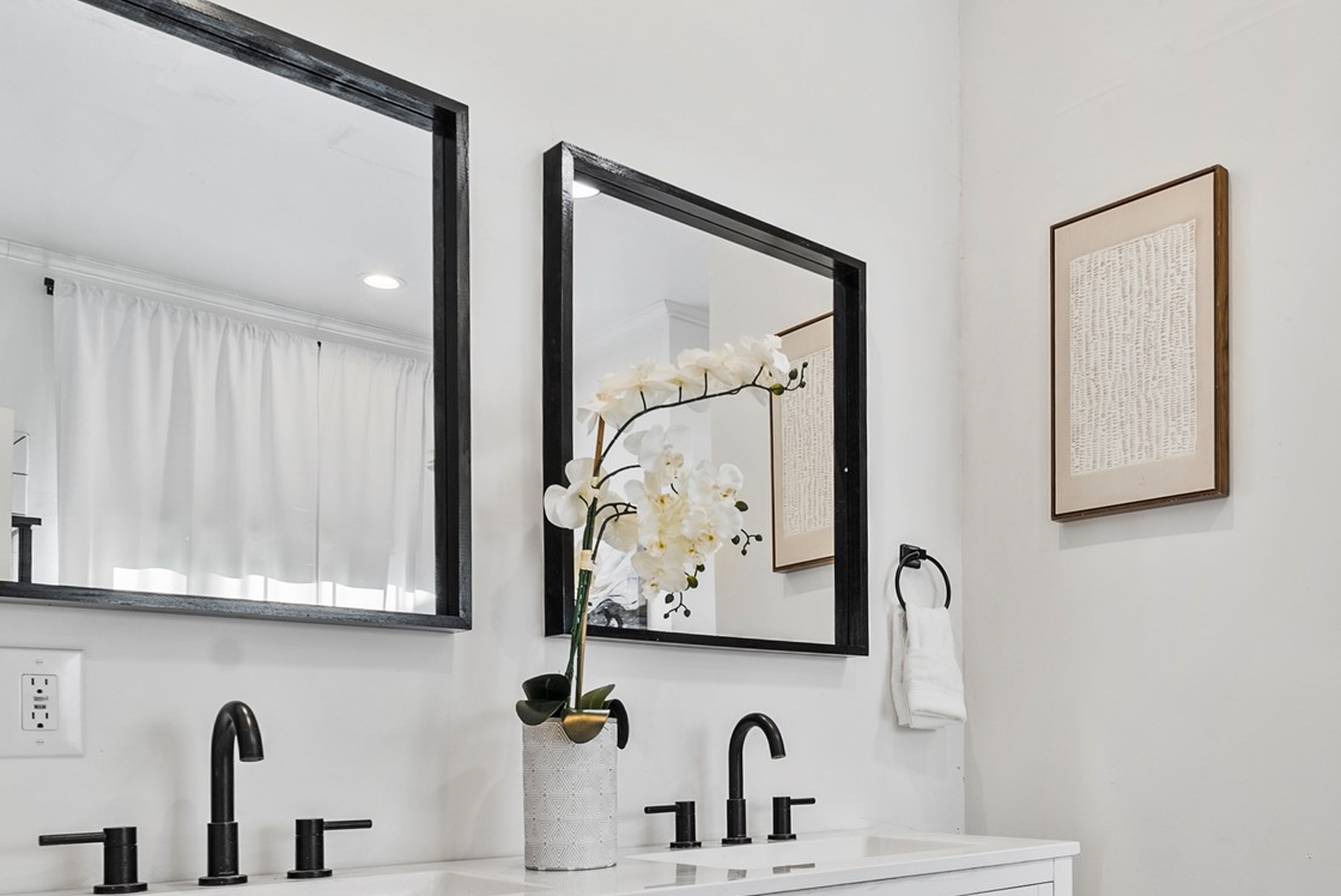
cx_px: 1052
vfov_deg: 40.4
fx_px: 1155
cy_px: 734
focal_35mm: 31
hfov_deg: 56.4
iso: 250
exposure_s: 3.2
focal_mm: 16
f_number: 8
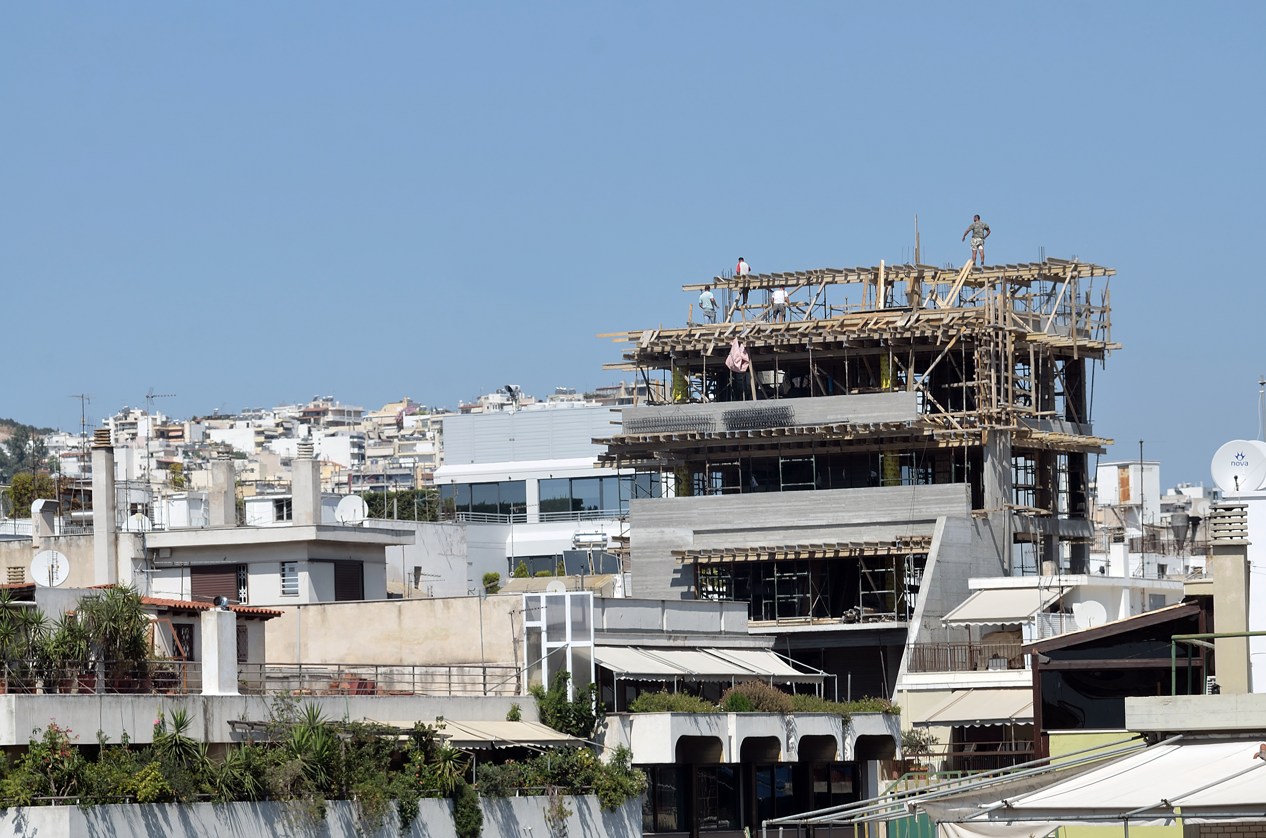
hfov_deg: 11.8
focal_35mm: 174
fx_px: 6106
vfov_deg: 7.9
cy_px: 419
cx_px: 633
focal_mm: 116
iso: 100
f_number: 9
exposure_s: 1/250
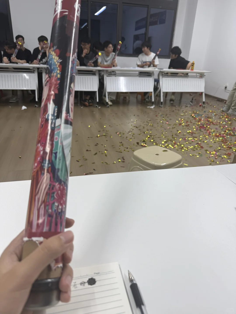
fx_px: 218
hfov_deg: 56.8
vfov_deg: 71.6
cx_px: 118
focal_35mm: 24
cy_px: 157
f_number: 1.78
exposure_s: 1/121
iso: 64
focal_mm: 6.76
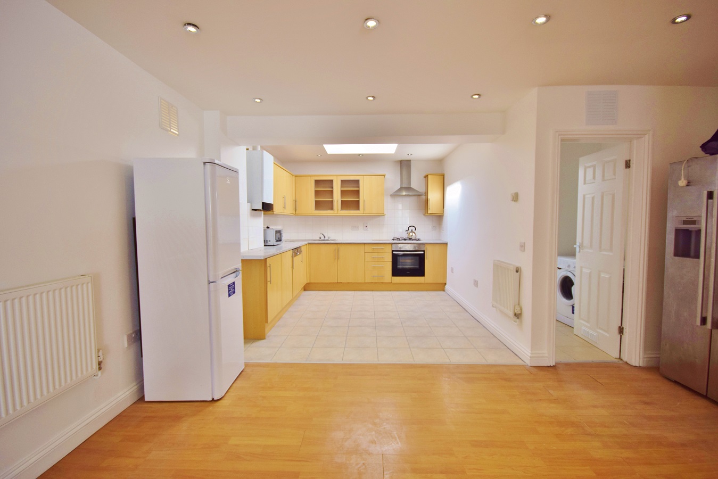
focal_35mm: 15
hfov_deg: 100.4
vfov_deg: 77.4
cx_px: 359
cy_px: 240
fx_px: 299
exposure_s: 1/125
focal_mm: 10
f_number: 5.6
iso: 280
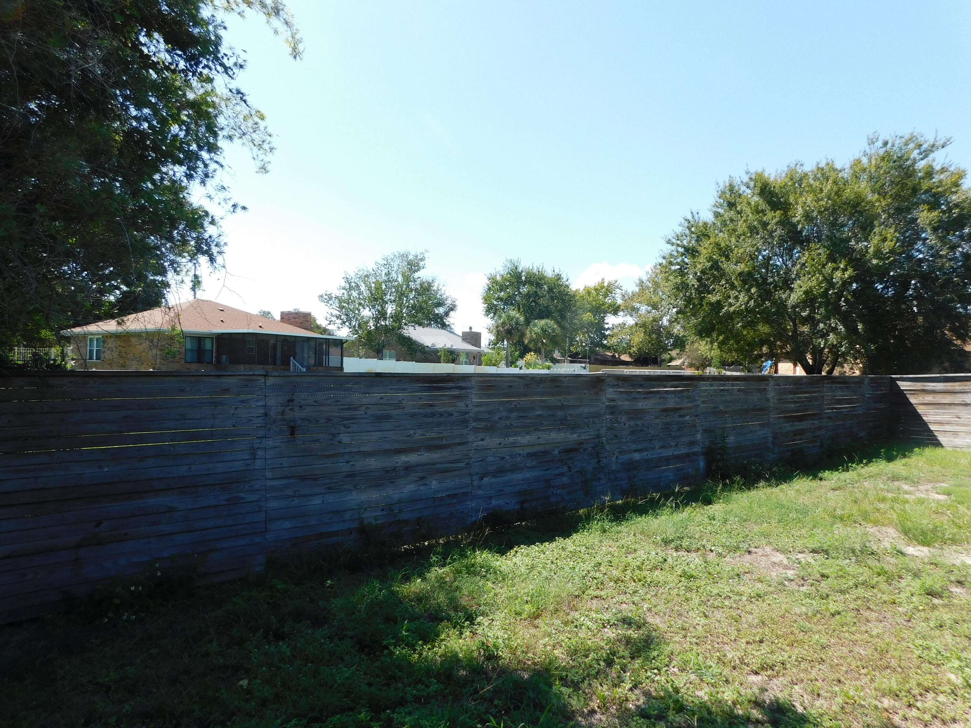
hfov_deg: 73.9
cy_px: 364
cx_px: 486
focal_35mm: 23
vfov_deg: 58.9
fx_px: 645
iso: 125
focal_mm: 4
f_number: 3
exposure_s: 1/800
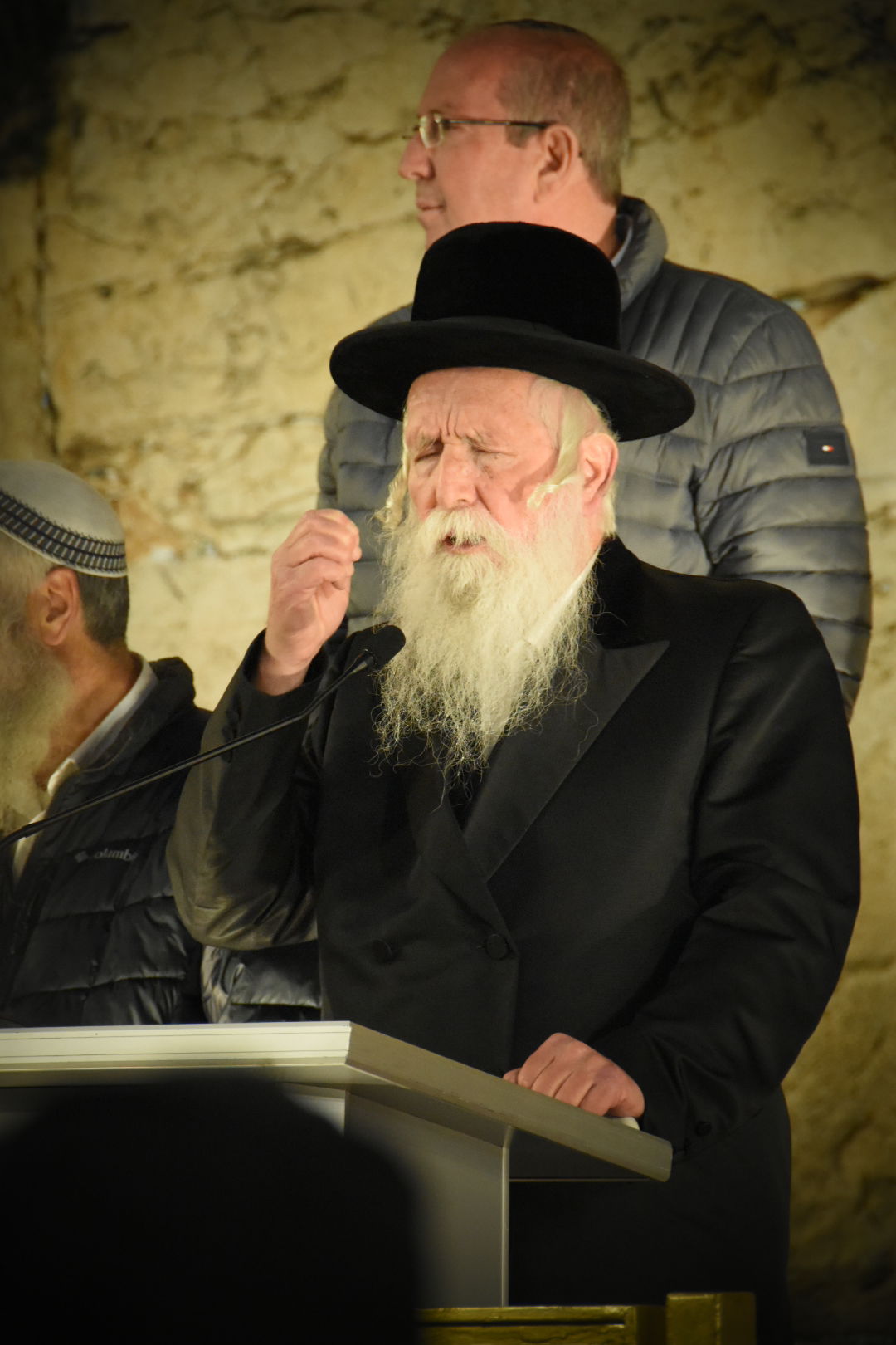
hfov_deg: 4.6
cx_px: 448
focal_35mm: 300
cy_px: 672
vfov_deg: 6.9
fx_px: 11199
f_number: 5.6
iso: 5600
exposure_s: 1/125
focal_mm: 200
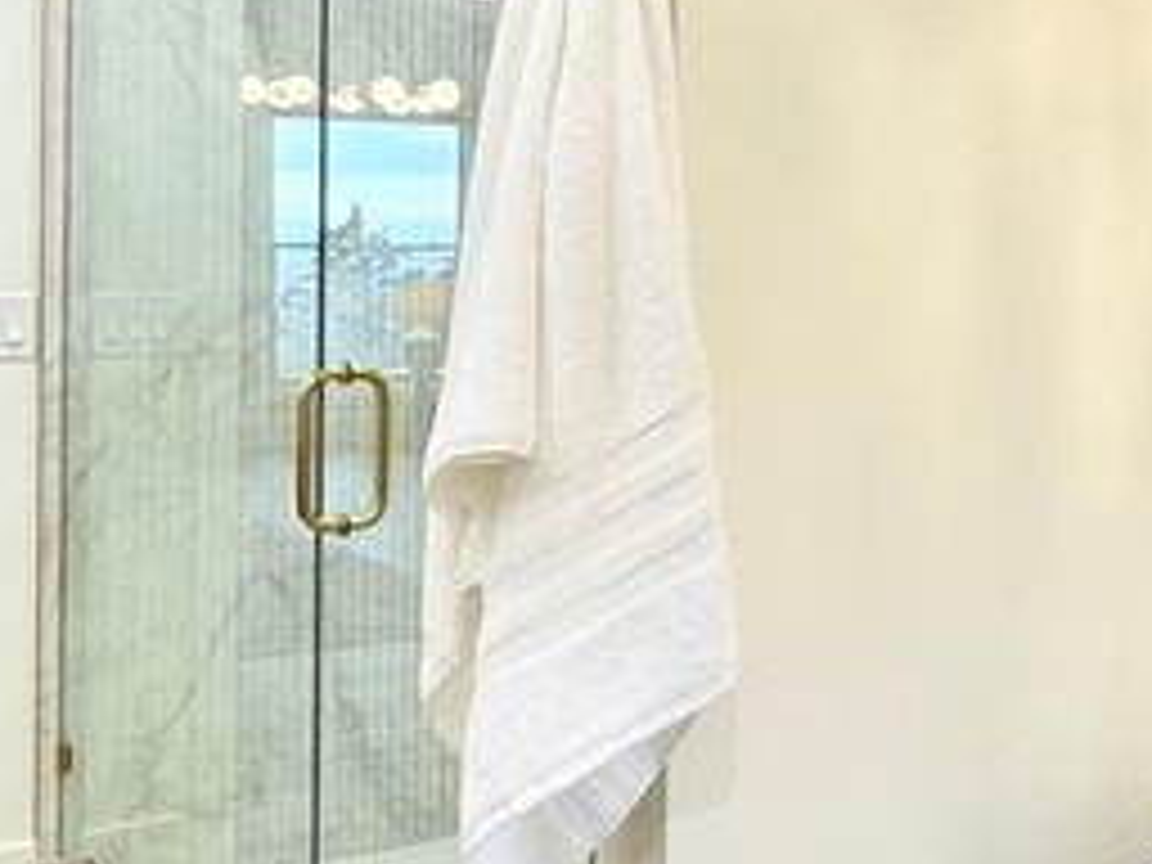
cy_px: 225
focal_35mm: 56
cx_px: 814
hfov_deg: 33.9
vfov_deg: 25.8
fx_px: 1864
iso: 80
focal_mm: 2.22
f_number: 2.2
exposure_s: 1/120
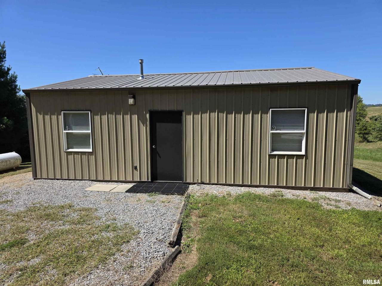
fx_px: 254
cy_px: 143
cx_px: 191
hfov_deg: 73.9
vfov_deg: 58.9
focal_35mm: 23
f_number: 1.7
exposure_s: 1/4889
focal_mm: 6.3
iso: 80
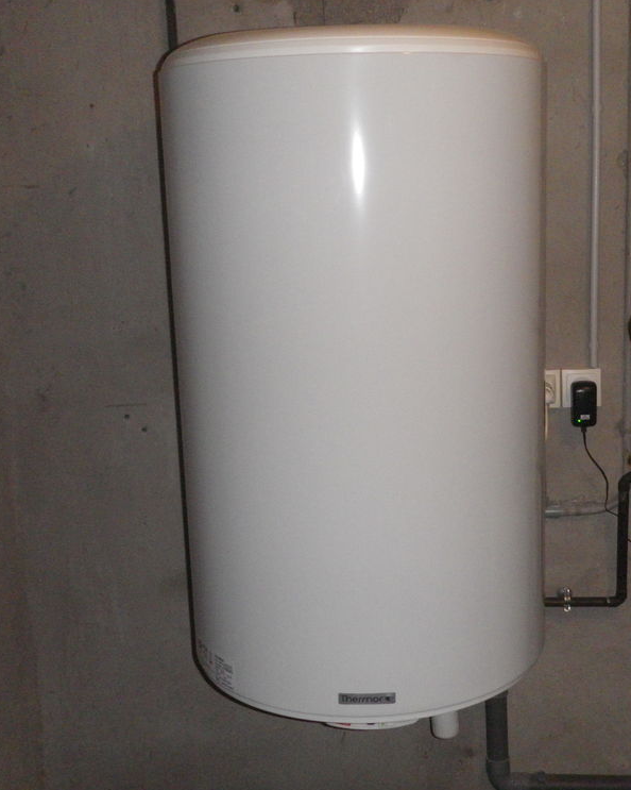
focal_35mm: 46
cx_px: 389
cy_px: 397
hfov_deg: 32.6
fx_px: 1074
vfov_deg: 40.3
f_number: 3.8
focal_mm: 6.2
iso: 400
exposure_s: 1/60
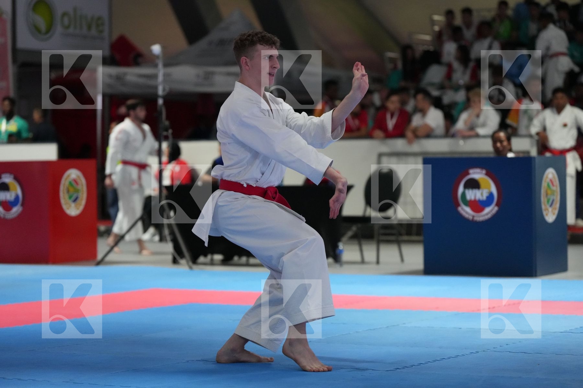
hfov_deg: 19.1
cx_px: 292
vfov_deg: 12.8
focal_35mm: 107
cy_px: 194
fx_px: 1733
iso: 6400
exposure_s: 1/500
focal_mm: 107
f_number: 2.8
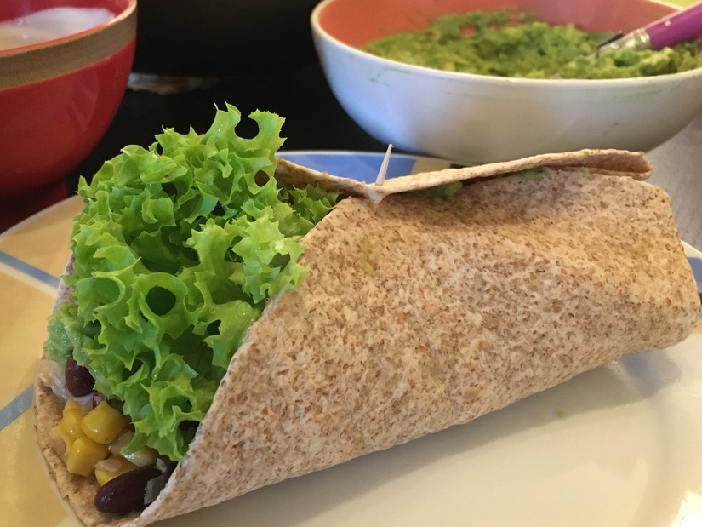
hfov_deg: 51.0
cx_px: 278
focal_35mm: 36
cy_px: 271
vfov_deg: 39.7
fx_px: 730
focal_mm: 4.15
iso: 320
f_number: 2.2
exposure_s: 1/17
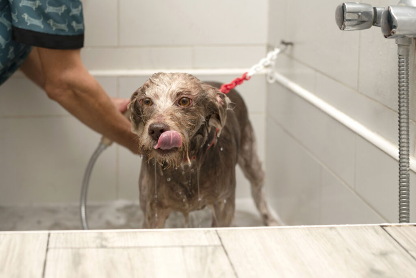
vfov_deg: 27.0
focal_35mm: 50
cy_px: 139
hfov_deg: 39.6
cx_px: 208
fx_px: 578
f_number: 4
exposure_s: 1/400
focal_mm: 50
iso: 400
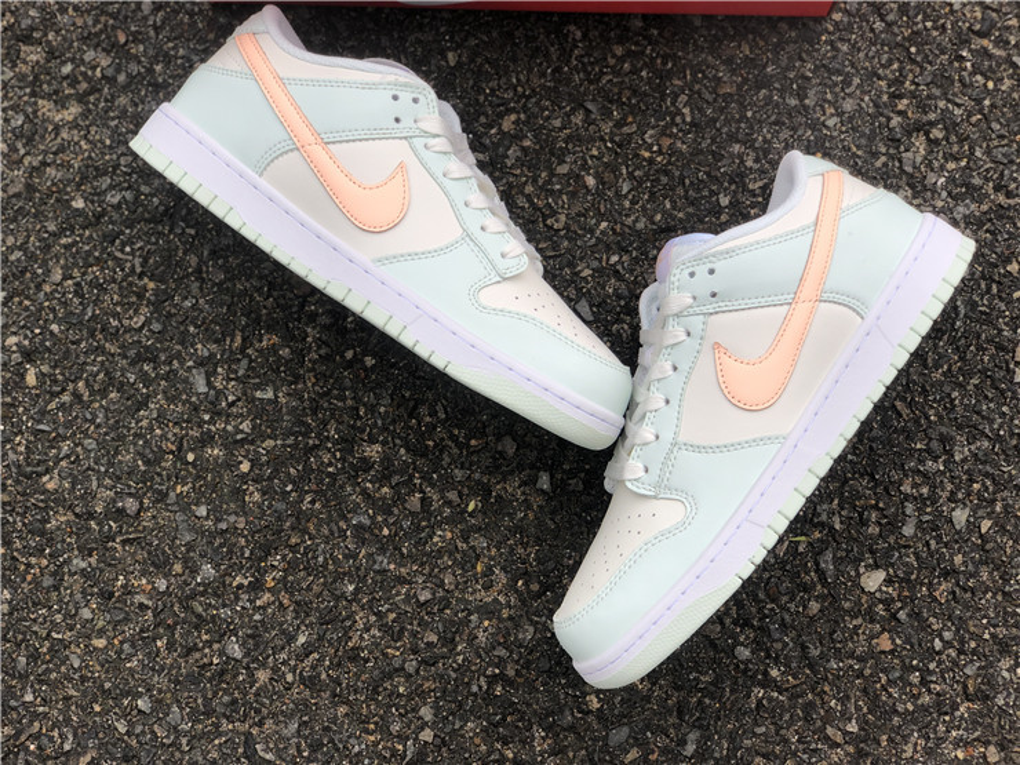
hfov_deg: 36.8
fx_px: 1532
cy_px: 382
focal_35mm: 52
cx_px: 510
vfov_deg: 28.0
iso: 16
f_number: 2.4
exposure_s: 1/232
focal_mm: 6
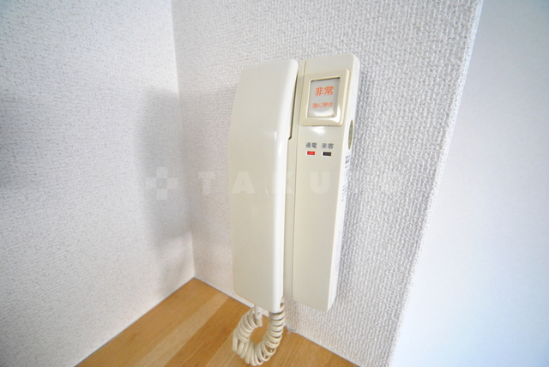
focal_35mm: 12
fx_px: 183
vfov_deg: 90.1
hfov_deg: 112.6
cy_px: 184
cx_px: 274
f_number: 4.5
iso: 1600
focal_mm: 8
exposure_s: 1/60
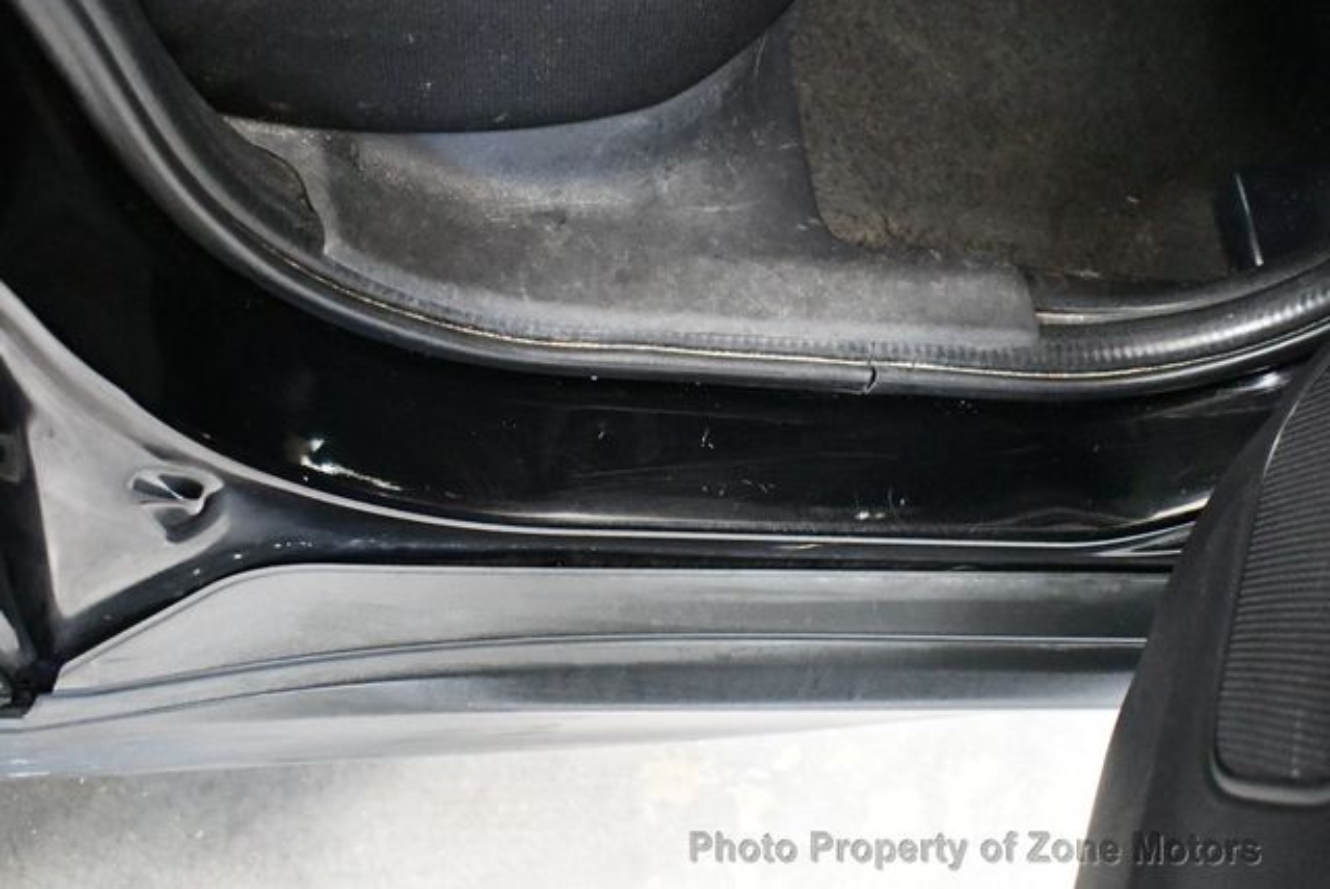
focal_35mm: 48
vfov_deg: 28.1
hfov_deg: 41.1
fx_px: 1775
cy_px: 444
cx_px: 665
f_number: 4
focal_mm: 24
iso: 12800
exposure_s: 1/60
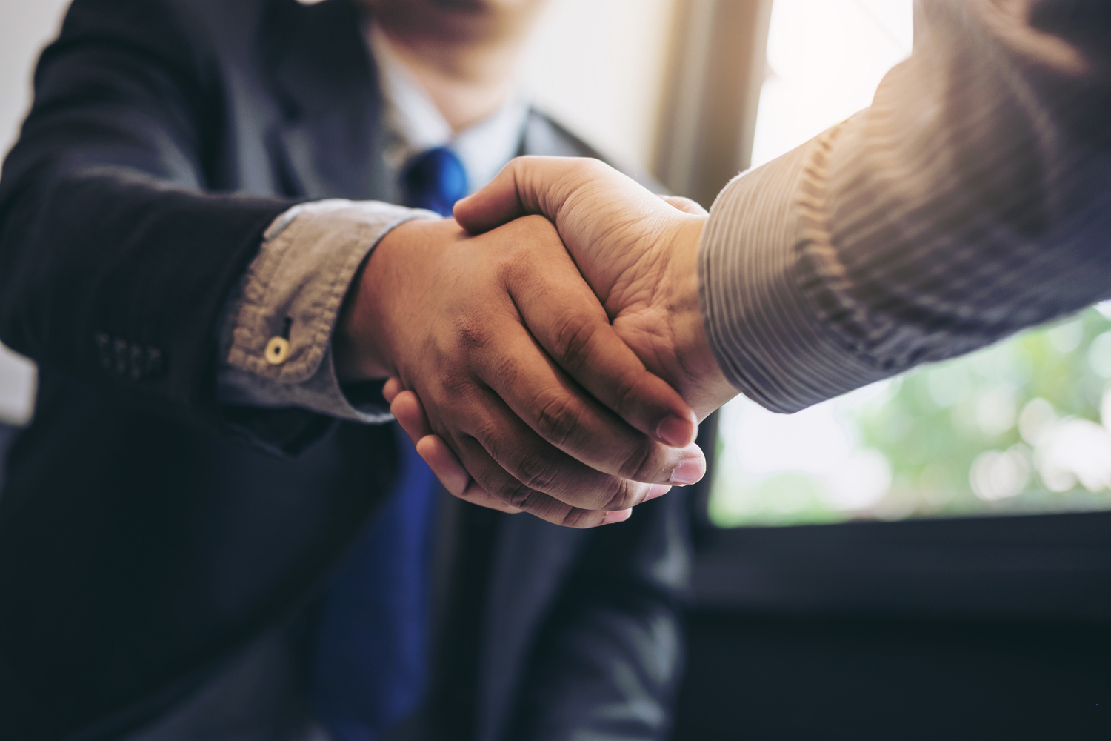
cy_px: 370
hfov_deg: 37.5
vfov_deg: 25.5
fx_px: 1636
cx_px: 556
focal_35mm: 53
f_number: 2
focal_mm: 35
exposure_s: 1/100
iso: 250
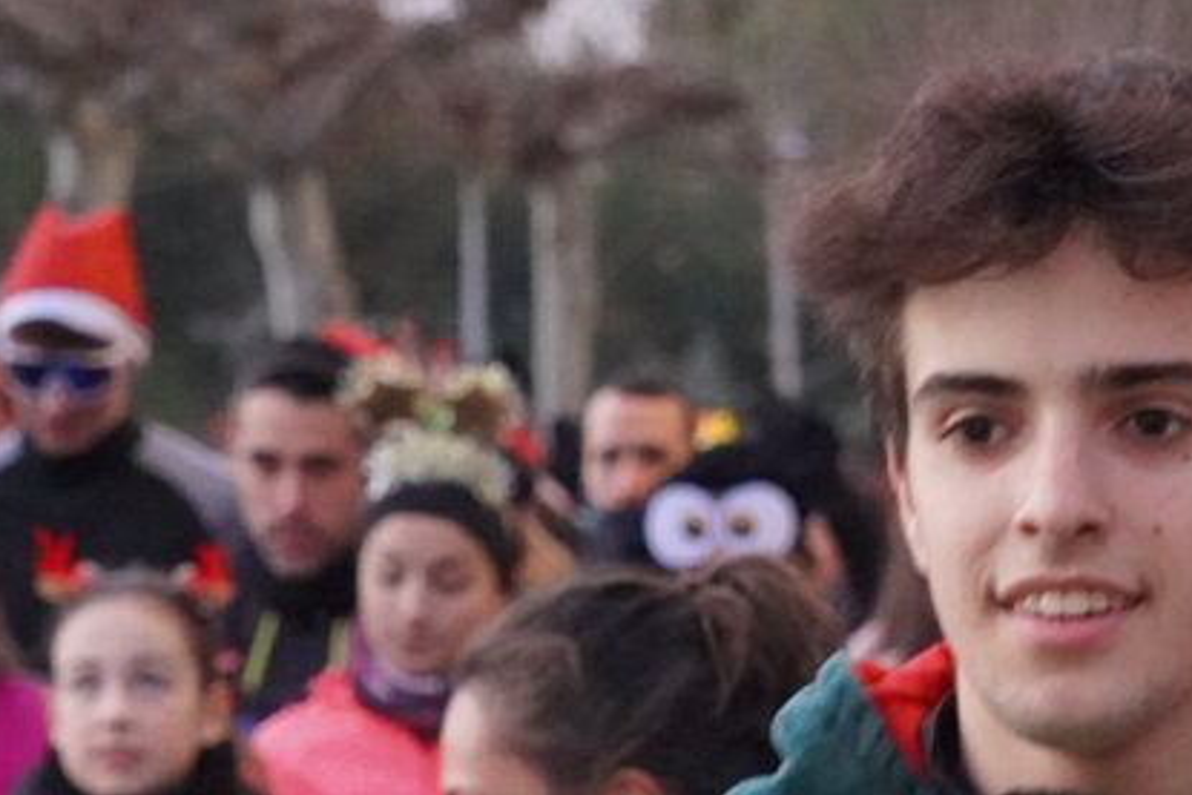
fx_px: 8431
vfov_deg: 5.4
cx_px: 988
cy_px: 828
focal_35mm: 255
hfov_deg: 8.1
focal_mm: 55
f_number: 4.5
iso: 6400
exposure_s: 1/160
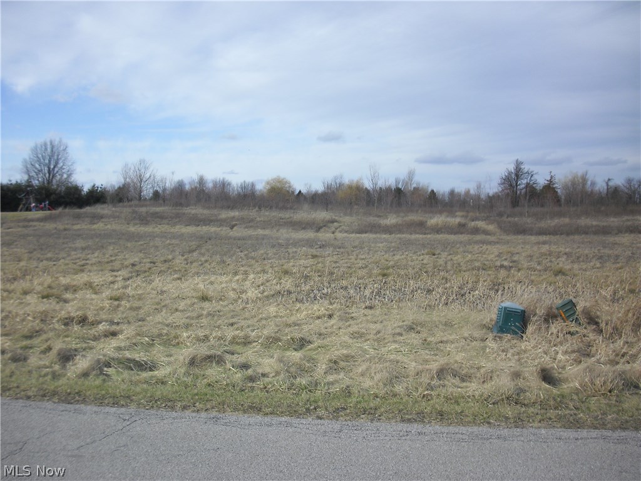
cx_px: 320
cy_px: 240
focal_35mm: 38
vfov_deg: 37.7
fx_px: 704
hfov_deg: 49.0
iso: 100
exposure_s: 1/160
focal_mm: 6.2
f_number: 8
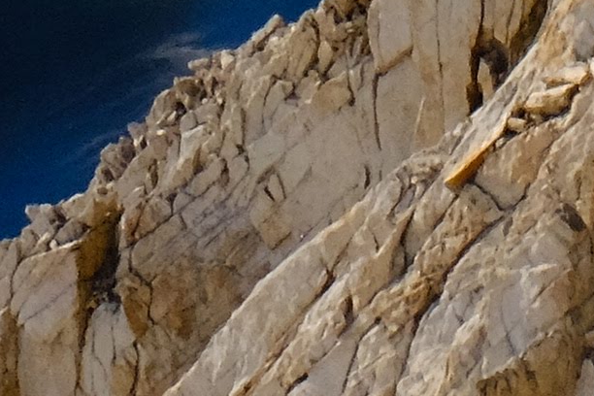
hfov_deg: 8.7
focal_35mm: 216
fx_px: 3564
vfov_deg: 6.4
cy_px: 148
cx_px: 1428
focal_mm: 18
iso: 1250
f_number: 18
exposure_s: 1/400
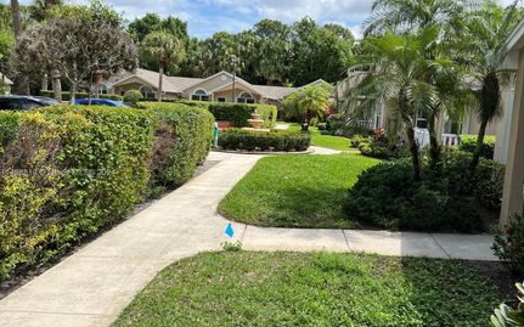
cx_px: 298
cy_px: 173
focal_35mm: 32
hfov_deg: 59.4
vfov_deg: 39.4
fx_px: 457
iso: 50
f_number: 1.5
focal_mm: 5.7
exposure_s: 1/3077
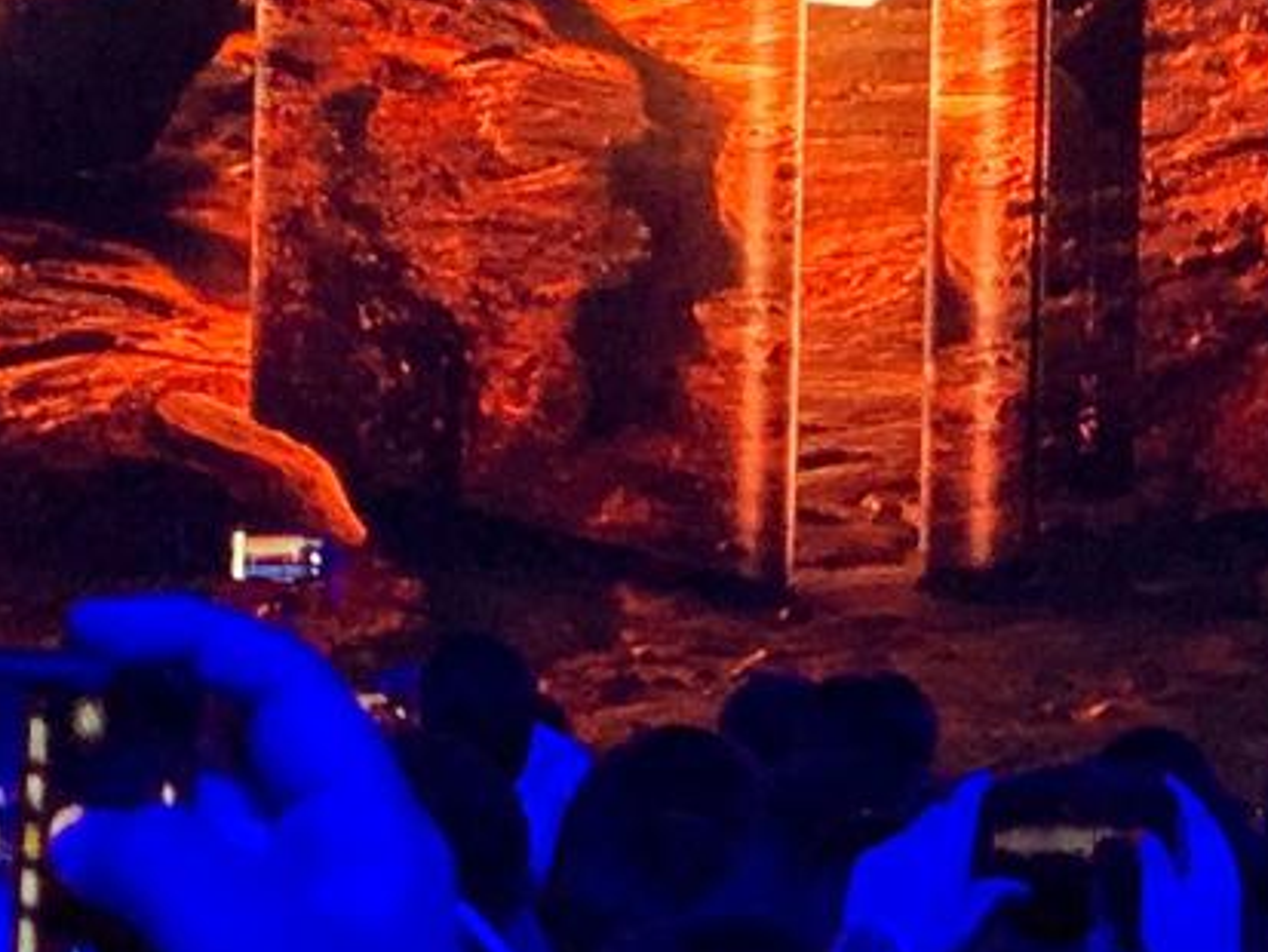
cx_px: -111
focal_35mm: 258
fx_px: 9453
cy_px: -608
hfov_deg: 7.6
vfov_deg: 5.7
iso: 160
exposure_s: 1/50
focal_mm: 6
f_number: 2.4
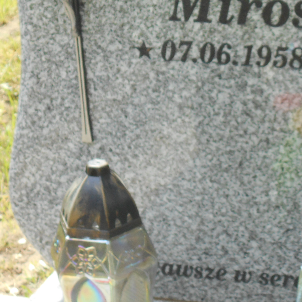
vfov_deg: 11.0
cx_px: 283
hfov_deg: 11.0
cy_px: 71
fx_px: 1560
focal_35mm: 158
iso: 160
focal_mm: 15.4
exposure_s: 1/125
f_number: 6.3
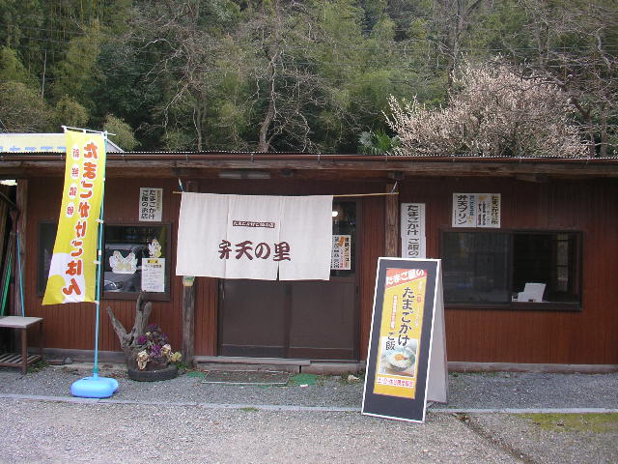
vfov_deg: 38.7
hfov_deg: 50.1
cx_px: 309
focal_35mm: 37
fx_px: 661
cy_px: 232
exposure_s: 1/200
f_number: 2.8
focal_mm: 5.7
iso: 50
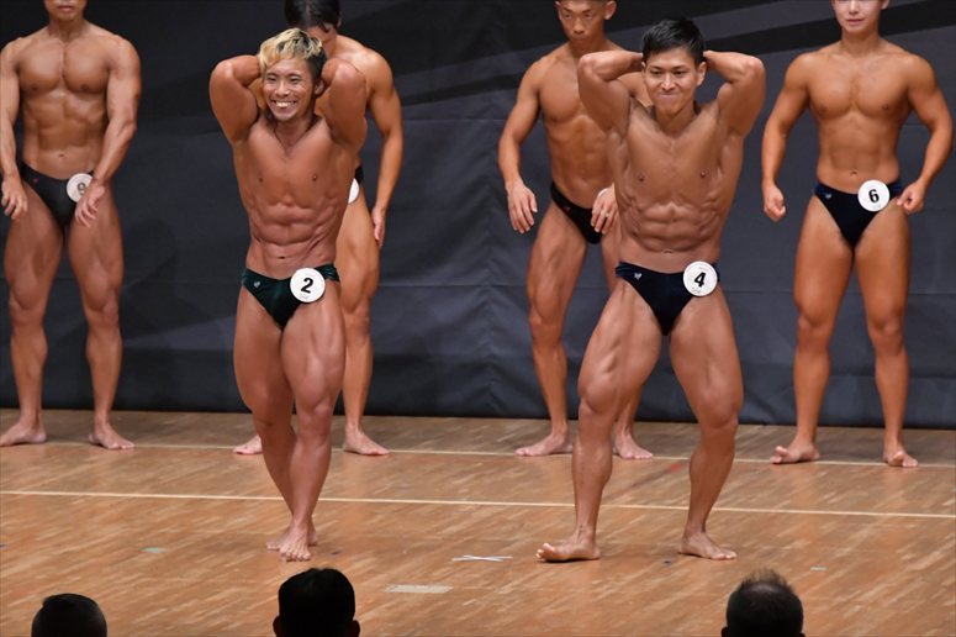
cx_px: 478
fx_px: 7963
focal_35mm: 300
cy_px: 318
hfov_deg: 6.9
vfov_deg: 4.6
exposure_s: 1/400
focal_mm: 200
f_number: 5.6
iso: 6400
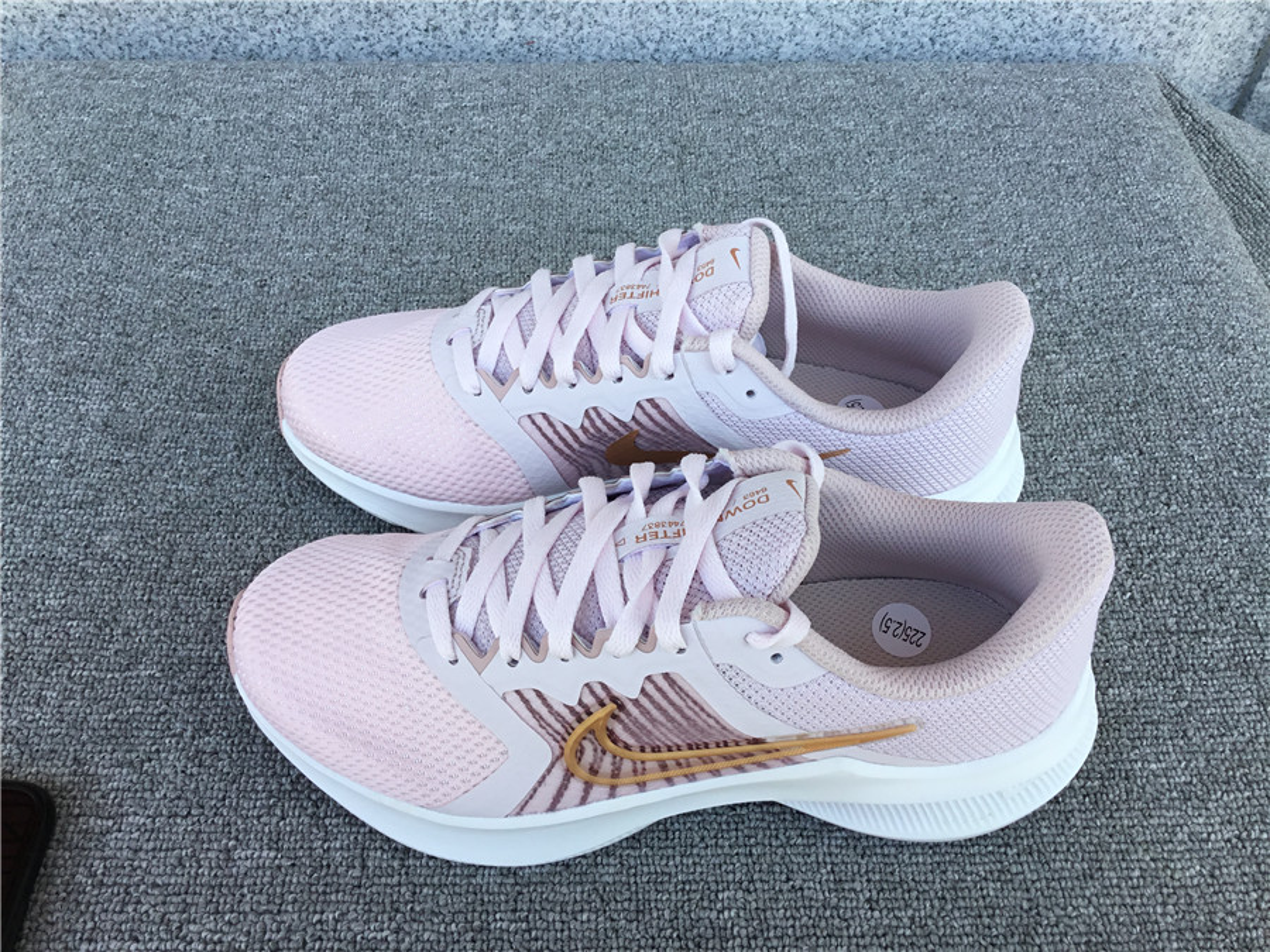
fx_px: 1137
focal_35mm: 31
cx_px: 635
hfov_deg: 58.4
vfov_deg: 45.4
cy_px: 476
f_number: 2.4
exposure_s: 1/213
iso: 25
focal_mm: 3.3
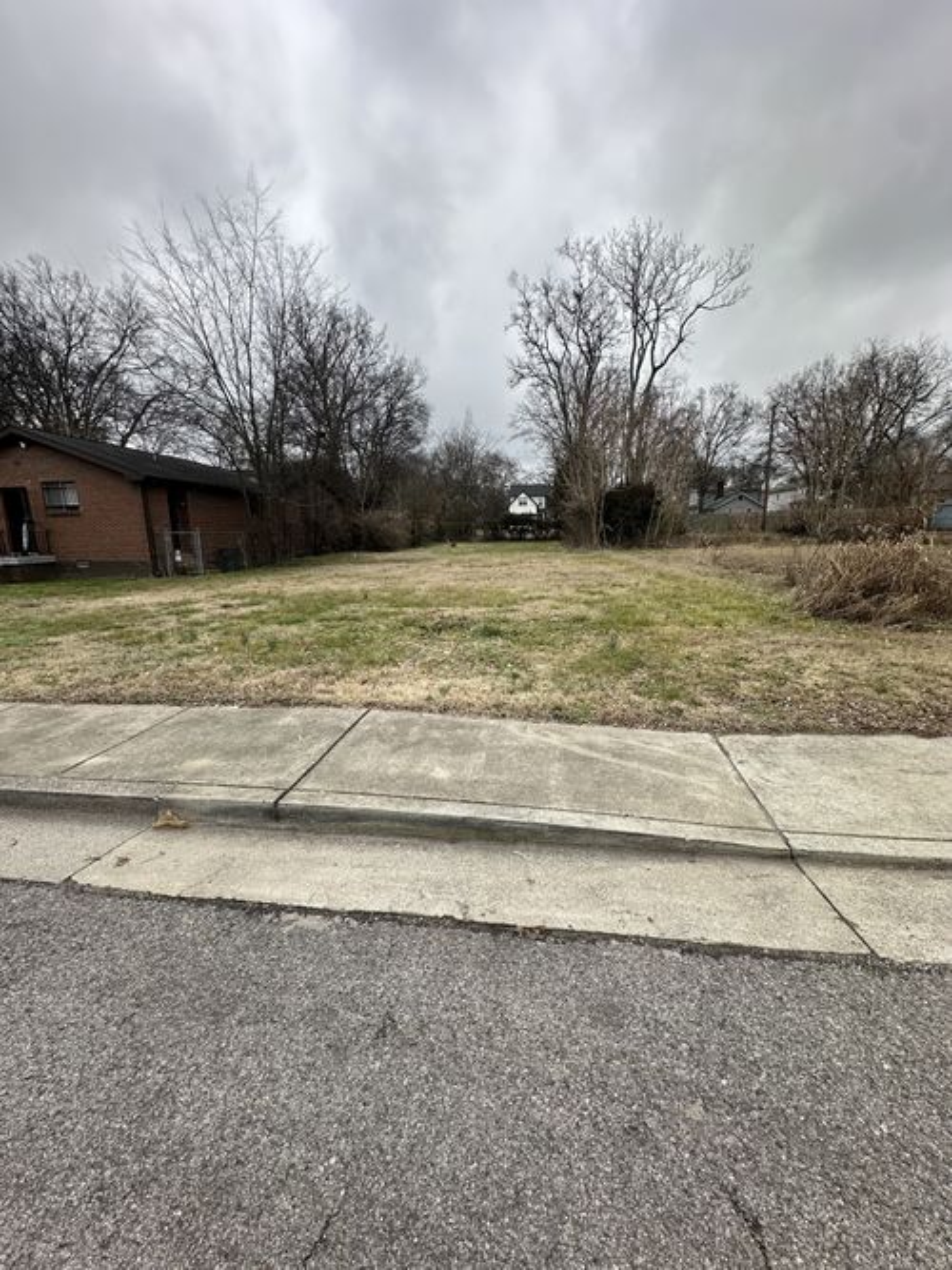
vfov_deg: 102.1
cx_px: 476
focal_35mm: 14
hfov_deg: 85.7
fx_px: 514
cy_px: 635
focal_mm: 2.22
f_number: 2.2
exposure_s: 1/640
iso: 40
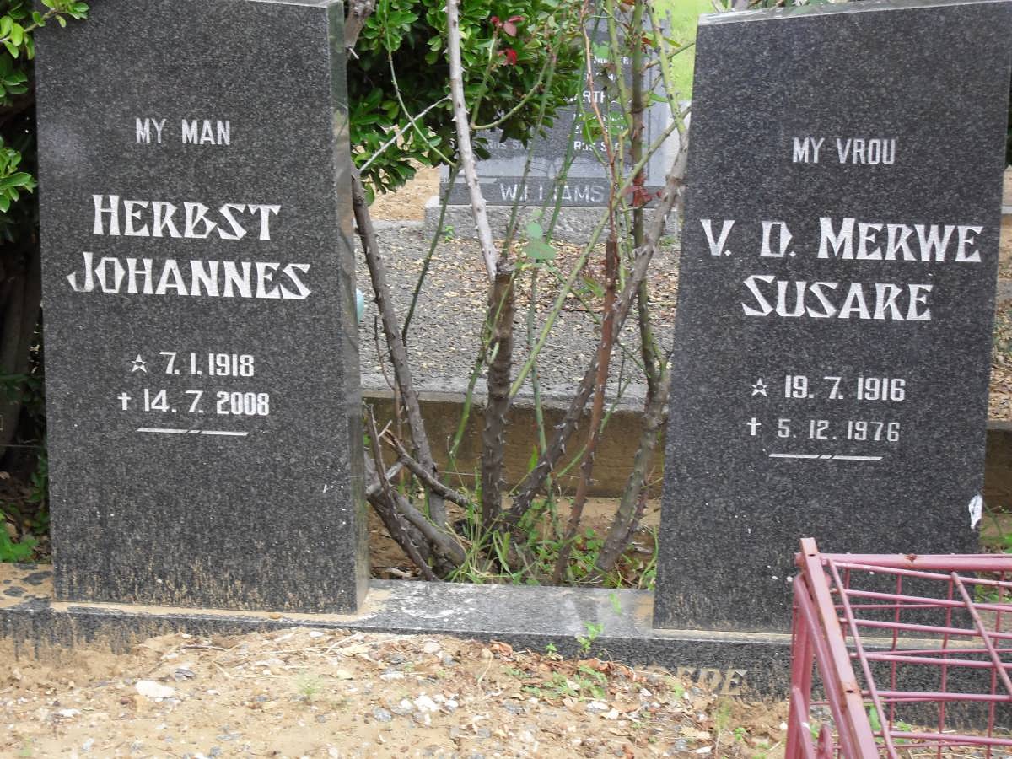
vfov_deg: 19.1
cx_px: 506
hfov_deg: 25.3
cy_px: 380
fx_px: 2251
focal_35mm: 77
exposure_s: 1/60
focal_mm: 13.6
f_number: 5
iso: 100
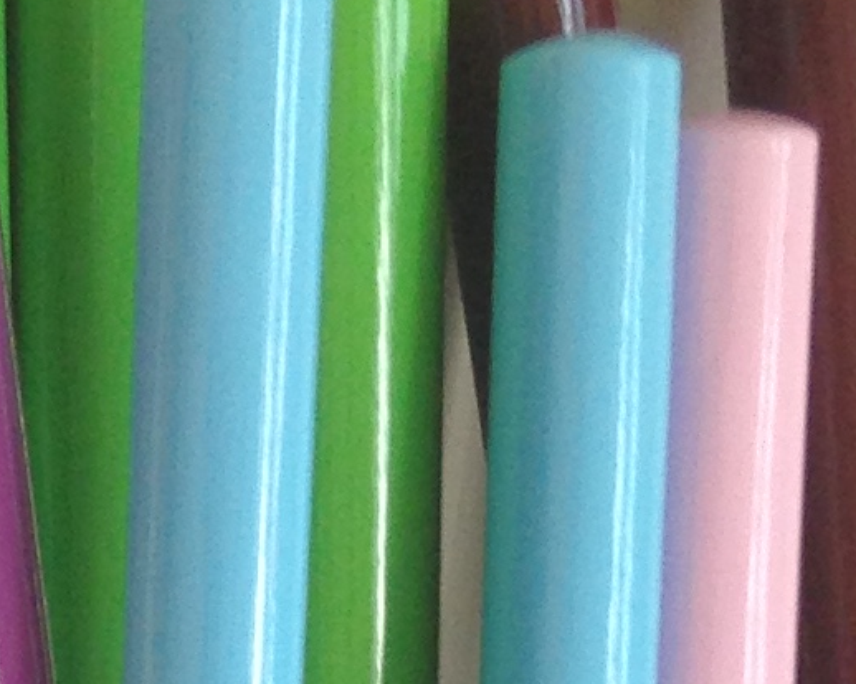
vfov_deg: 7.0
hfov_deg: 9.3
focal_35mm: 203
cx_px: -307
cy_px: 1852
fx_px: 5141
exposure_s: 1/40
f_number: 2.4
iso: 64
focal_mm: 4.12
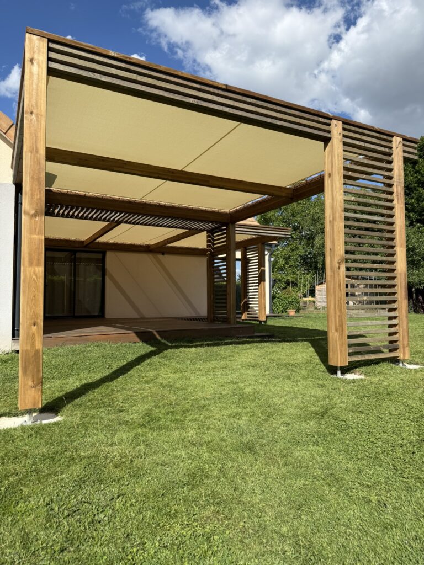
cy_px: 282
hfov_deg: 56.8
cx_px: 212
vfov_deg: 71.6
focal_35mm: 24
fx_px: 392
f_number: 1.78
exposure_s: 1/3953
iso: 80
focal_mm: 6.76
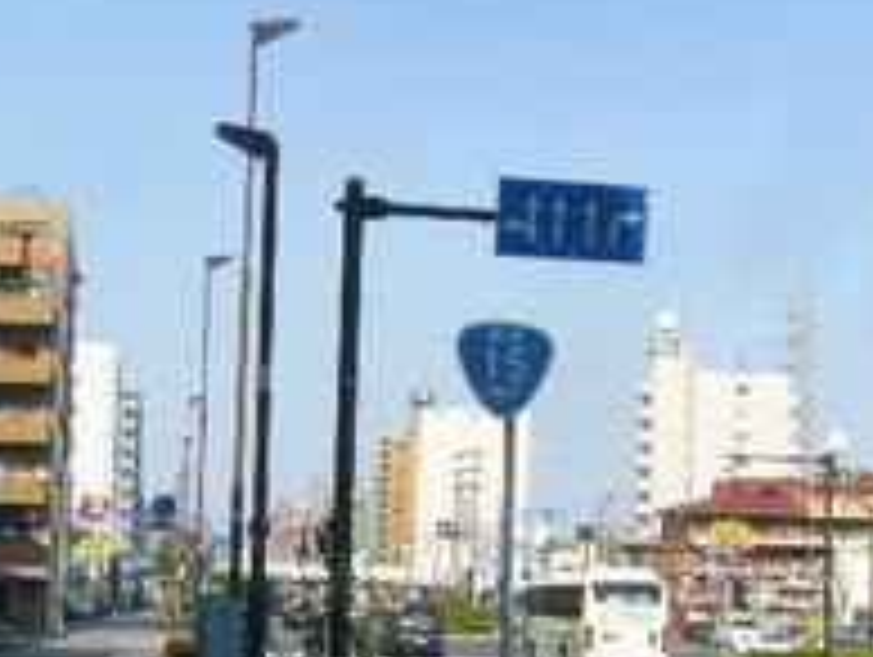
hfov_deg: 27.0
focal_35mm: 72
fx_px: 1818
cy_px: 428
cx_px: 392
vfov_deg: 20.4
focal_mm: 5.8
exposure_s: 1/320
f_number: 5.6
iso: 80
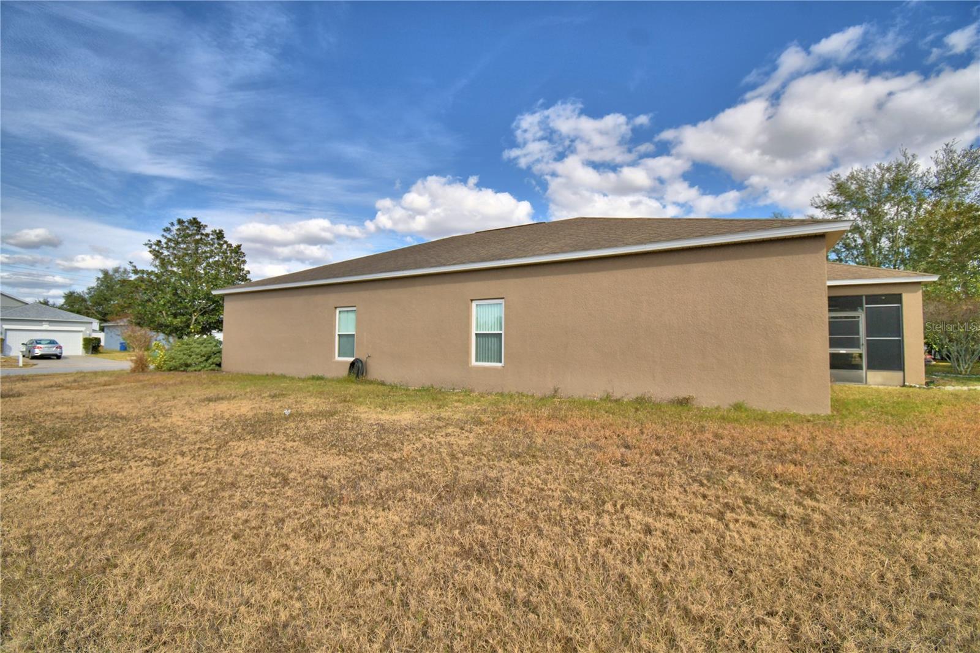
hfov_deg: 100.4
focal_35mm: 15
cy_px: 326
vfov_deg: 77.3
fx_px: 408
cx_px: 490
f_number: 4.5
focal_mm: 10
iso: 100
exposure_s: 1/1250
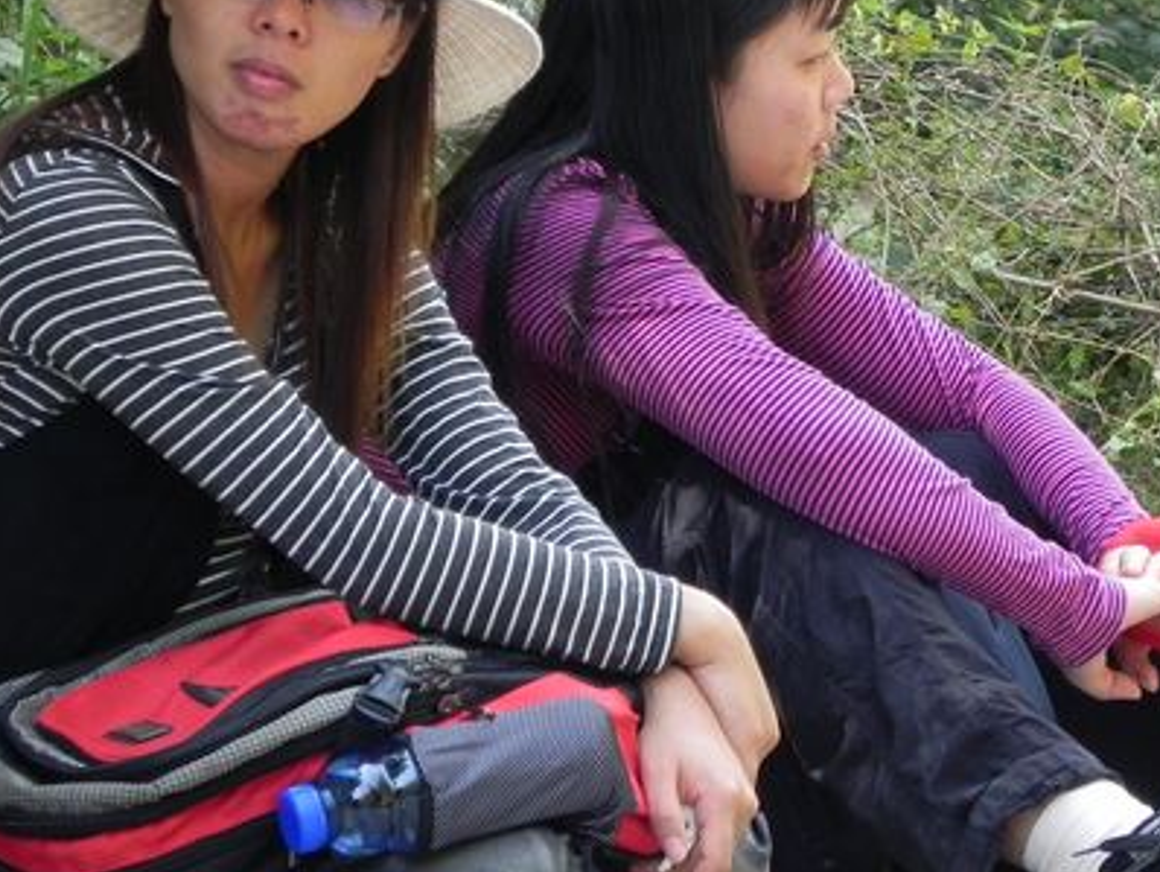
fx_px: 8483
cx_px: 679
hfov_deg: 7.8
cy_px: 241
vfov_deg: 5.9
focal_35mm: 253
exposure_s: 1/125
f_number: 4.5
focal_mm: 25.7
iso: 287
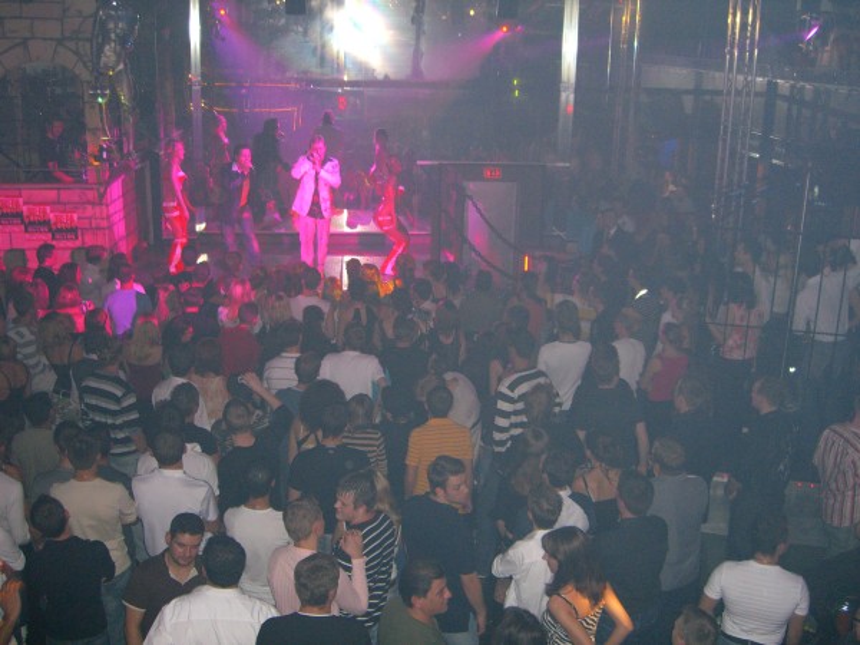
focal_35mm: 38
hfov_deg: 49.0
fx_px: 944
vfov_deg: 37.7
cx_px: 430
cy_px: 322
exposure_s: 1/60
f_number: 2.8
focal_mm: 7.9
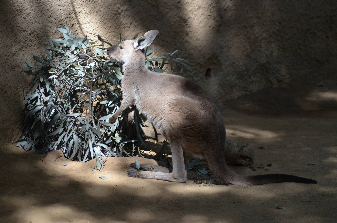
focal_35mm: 248
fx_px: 2312
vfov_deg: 5.5
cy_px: 112
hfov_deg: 8.3
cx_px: 168
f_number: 4.5
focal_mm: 165
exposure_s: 1/1000
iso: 800
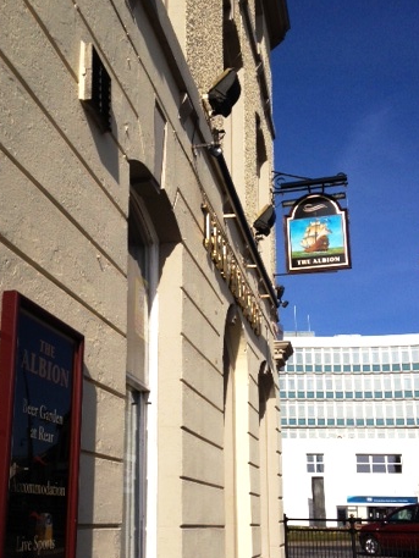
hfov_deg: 29.6
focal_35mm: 49
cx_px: 158
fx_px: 790
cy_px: 339
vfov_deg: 38.7
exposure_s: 1/3690
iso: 64
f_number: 2.4
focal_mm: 4.28
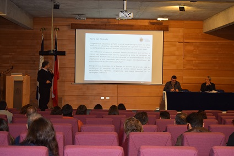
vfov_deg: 23.8
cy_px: 78
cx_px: 117
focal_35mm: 57
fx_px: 370
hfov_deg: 35.1
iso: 1000
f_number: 4.8
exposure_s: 1/60
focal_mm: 38
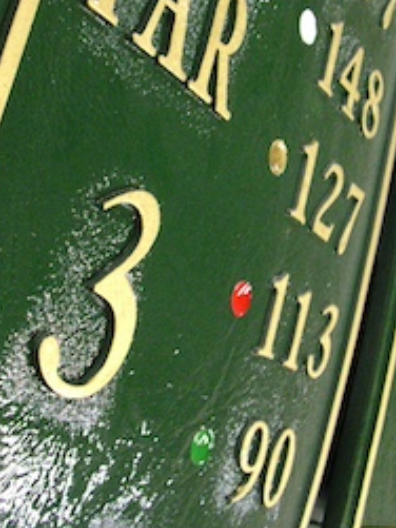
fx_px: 901
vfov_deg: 32.6
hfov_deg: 24.6
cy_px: 217
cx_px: 124
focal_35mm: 59
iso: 400
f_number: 2.7
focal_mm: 5.6
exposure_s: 1/5.3
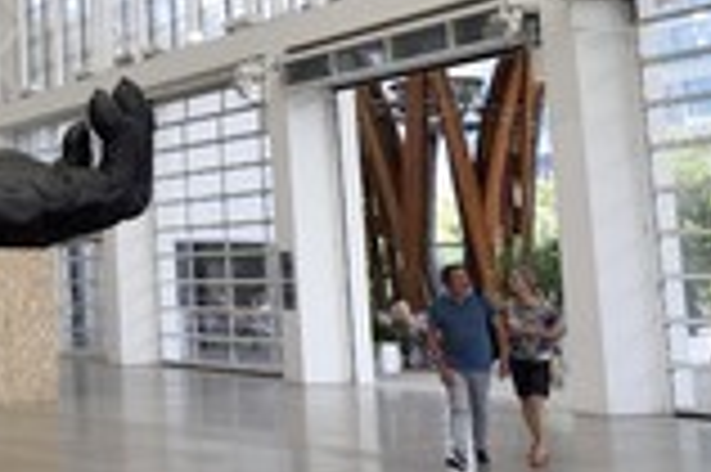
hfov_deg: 26.5
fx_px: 1263
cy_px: 72
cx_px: -220
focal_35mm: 64
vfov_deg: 20.9
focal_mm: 24
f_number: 11
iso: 800
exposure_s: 1/200
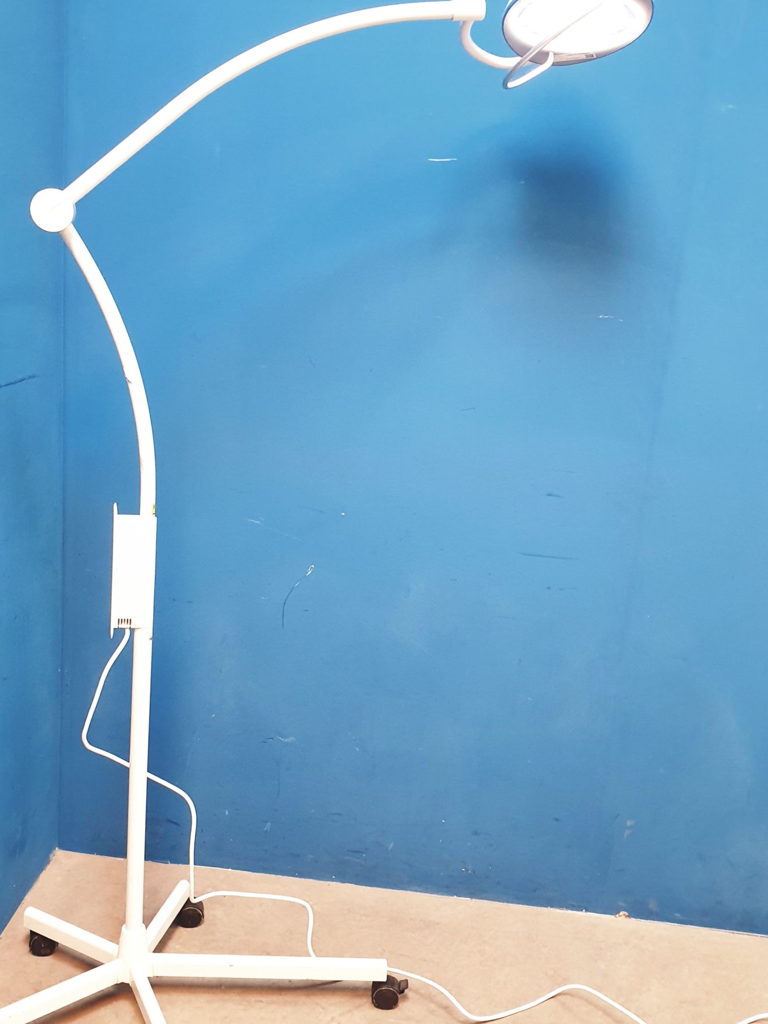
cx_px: 348
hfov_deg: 38.6
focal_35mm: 37
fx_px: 1095
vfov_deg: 50.1
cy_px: 530
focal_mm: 4.3
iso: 320
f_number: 2.4
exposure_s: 1/25
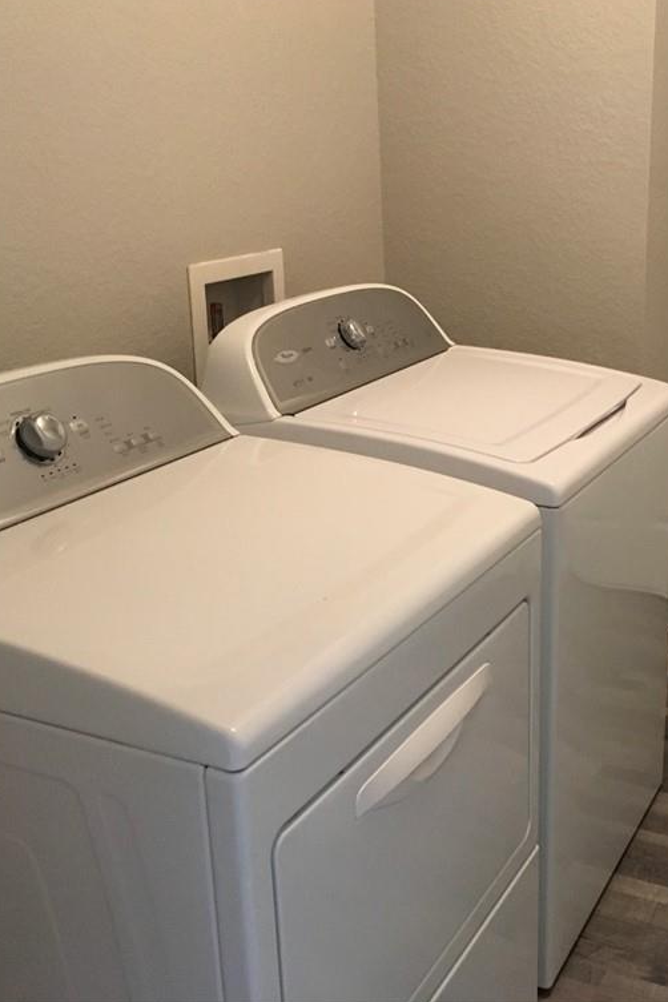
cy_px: 496
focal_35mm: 41
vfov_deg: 47.4
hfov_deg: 31.6
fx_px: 1141
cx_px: 559
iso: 200
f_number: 2.2
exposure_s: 1/15
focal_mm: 4.15
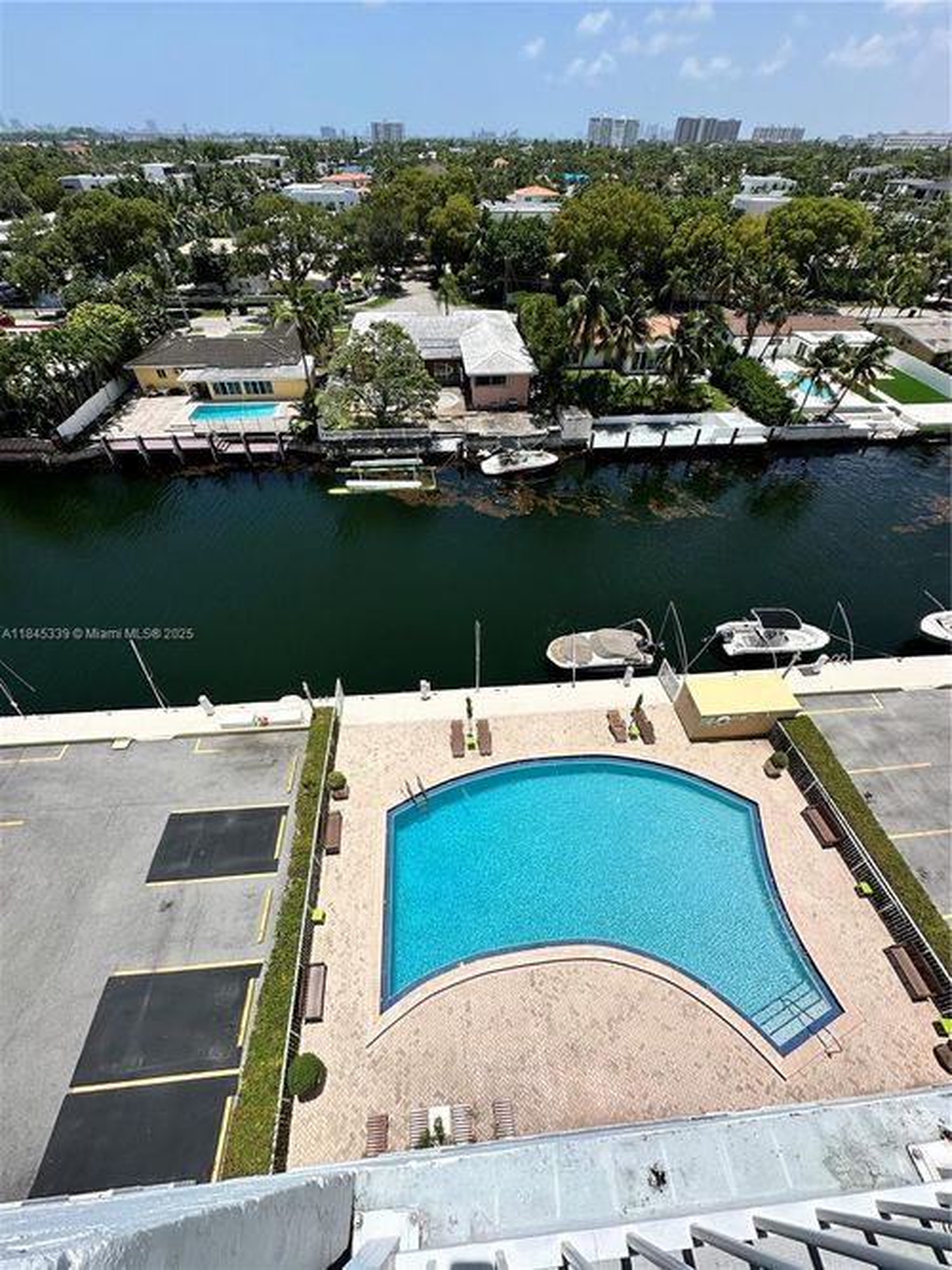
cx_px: 476
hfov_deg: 85.7
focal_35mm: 14
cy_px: 635
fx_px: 514
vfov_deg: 102.1
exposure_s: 1/3509
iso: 50
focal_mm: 2.22
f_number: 2.2
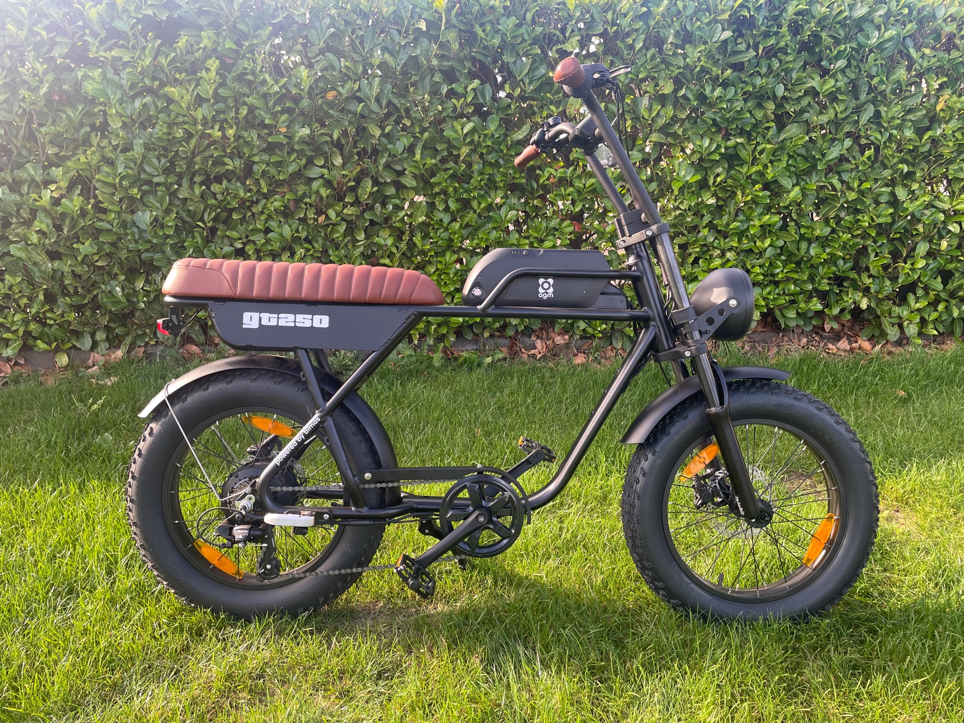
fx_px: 724
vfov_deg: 53.1
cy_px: 362
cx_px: 482
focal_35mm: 26
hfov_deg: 67.3
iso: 32
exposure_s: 1/177
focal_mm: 4.2
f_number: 1.6
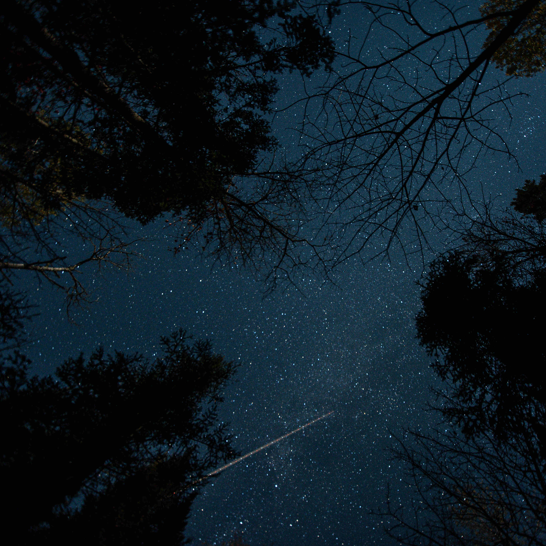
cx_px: 314
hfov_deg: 80.2
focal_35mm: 18
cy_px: 274
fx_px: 321
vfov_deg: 80.7
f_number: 3.5
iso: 400
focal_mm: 14
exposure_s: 30
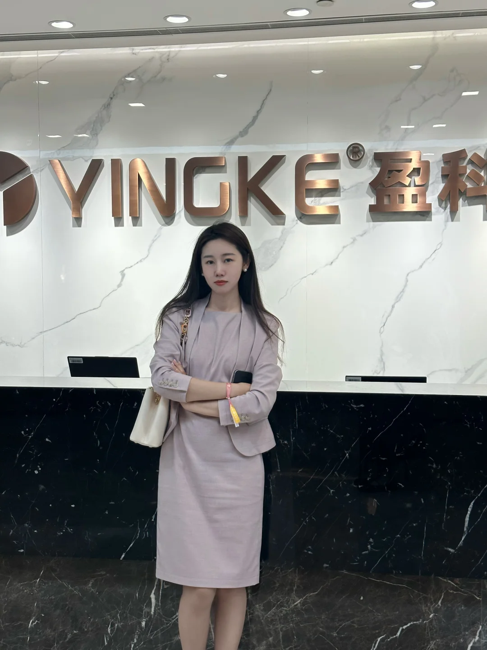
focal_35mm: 48
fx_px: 900
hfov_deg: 30.3
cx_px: 244
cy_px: 325
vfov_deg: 39.7
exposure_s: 1/264
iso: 64
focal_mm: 6.86
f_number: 1.78
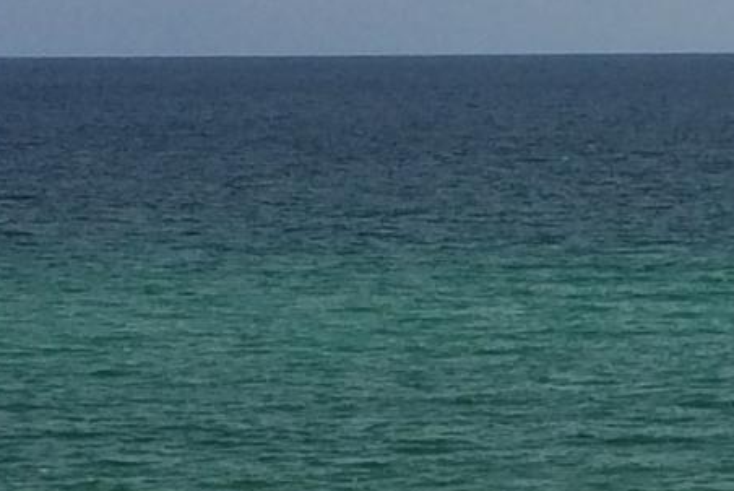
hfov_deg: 10.1
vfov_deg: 6.8
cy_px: 628
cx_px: 935
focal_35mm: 200
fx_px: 4080
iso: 32
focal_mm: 4.15
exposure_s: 1/5882
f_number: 2.2
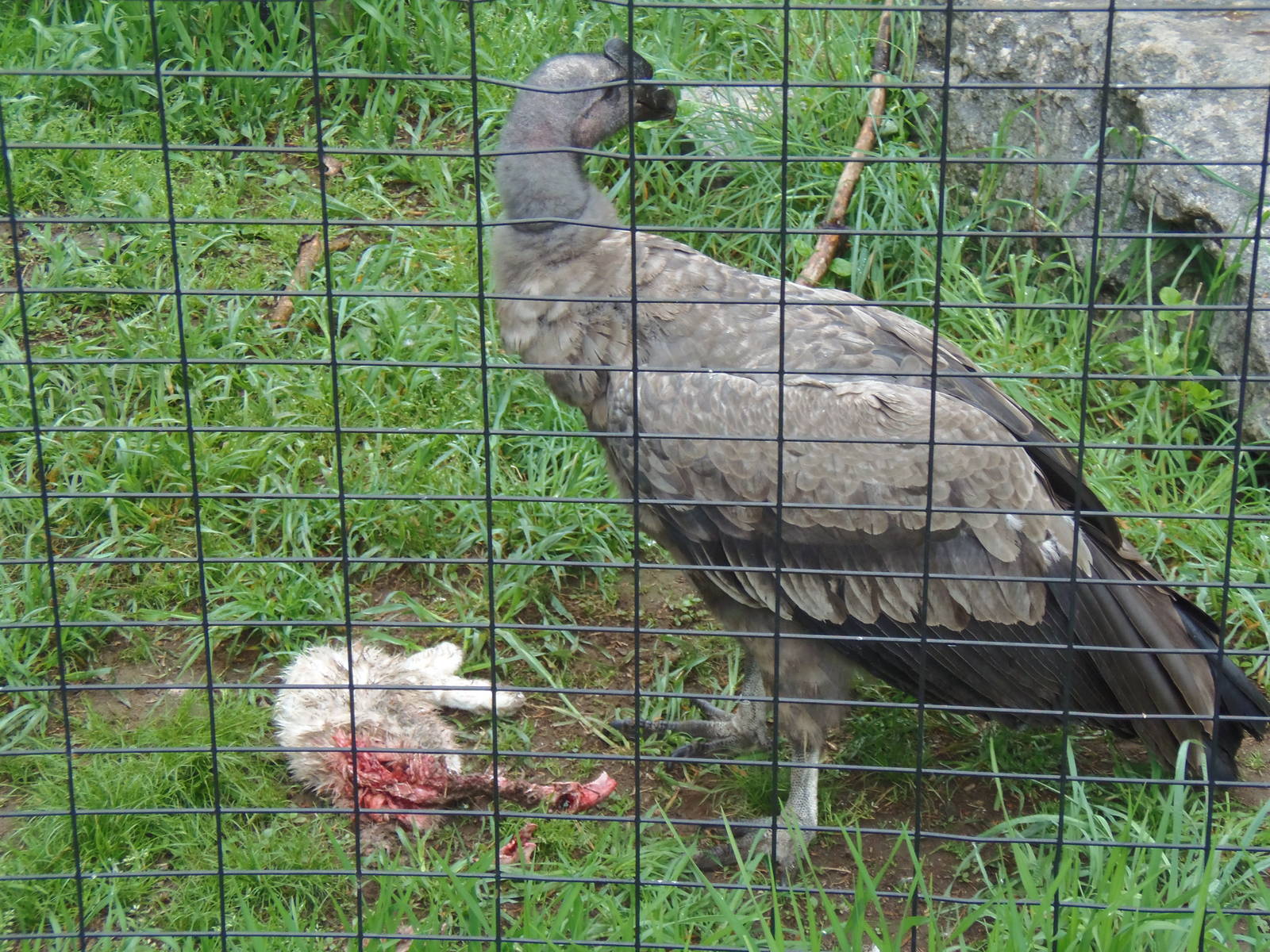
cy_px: 476
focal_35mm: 74
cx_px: 635
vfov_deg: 19.9
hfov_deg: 26.3
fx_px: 2715
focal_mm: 13.7
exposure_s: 1/40
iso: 160
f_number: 4.2
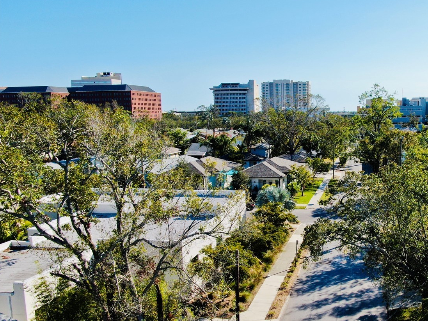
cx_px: 309
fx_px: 433
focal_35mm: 35
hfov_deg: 50.9
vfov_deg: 40.6
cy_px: 179
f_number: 2.8
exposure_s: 1/1600
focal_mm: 4.39
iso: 100
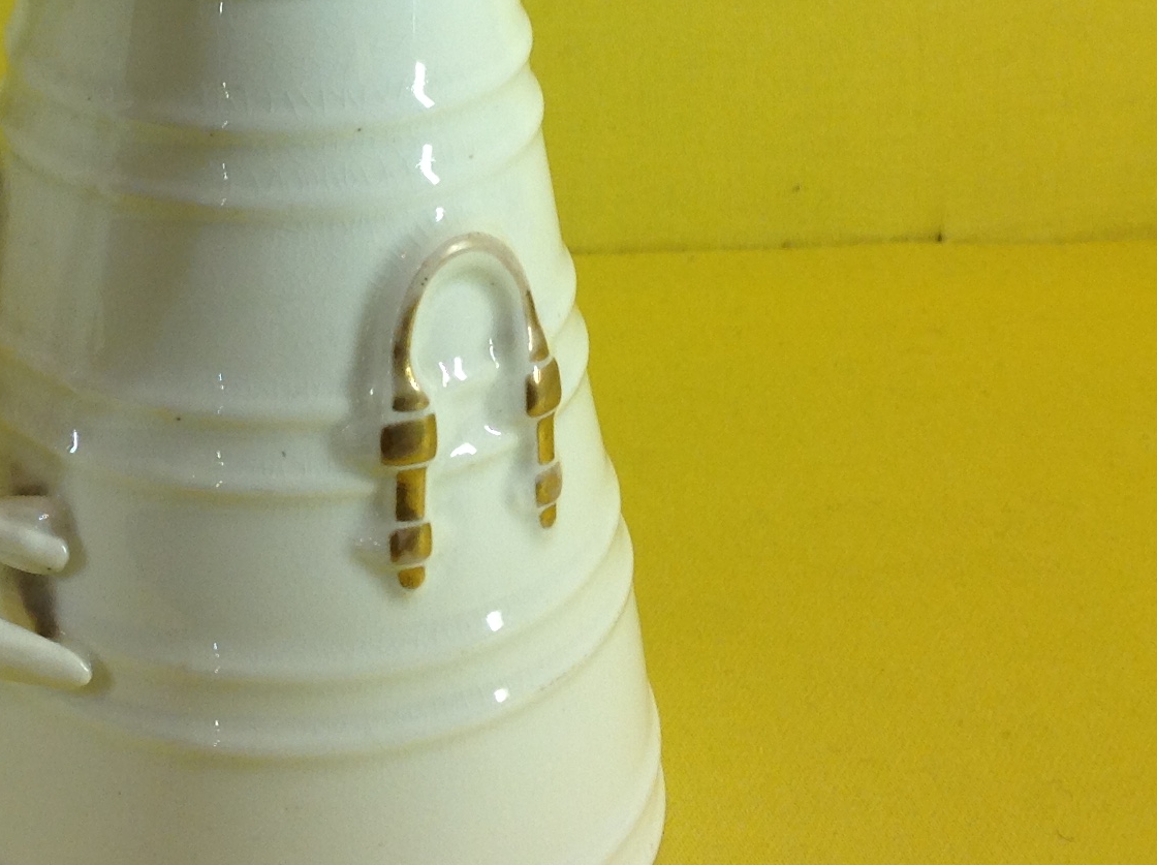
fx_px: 2704
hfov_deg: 23.7
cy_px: 148
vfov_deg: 18.0
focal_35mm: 81
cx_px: 171
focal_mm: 4.28
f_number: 2.4
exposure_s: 1/40
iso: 50
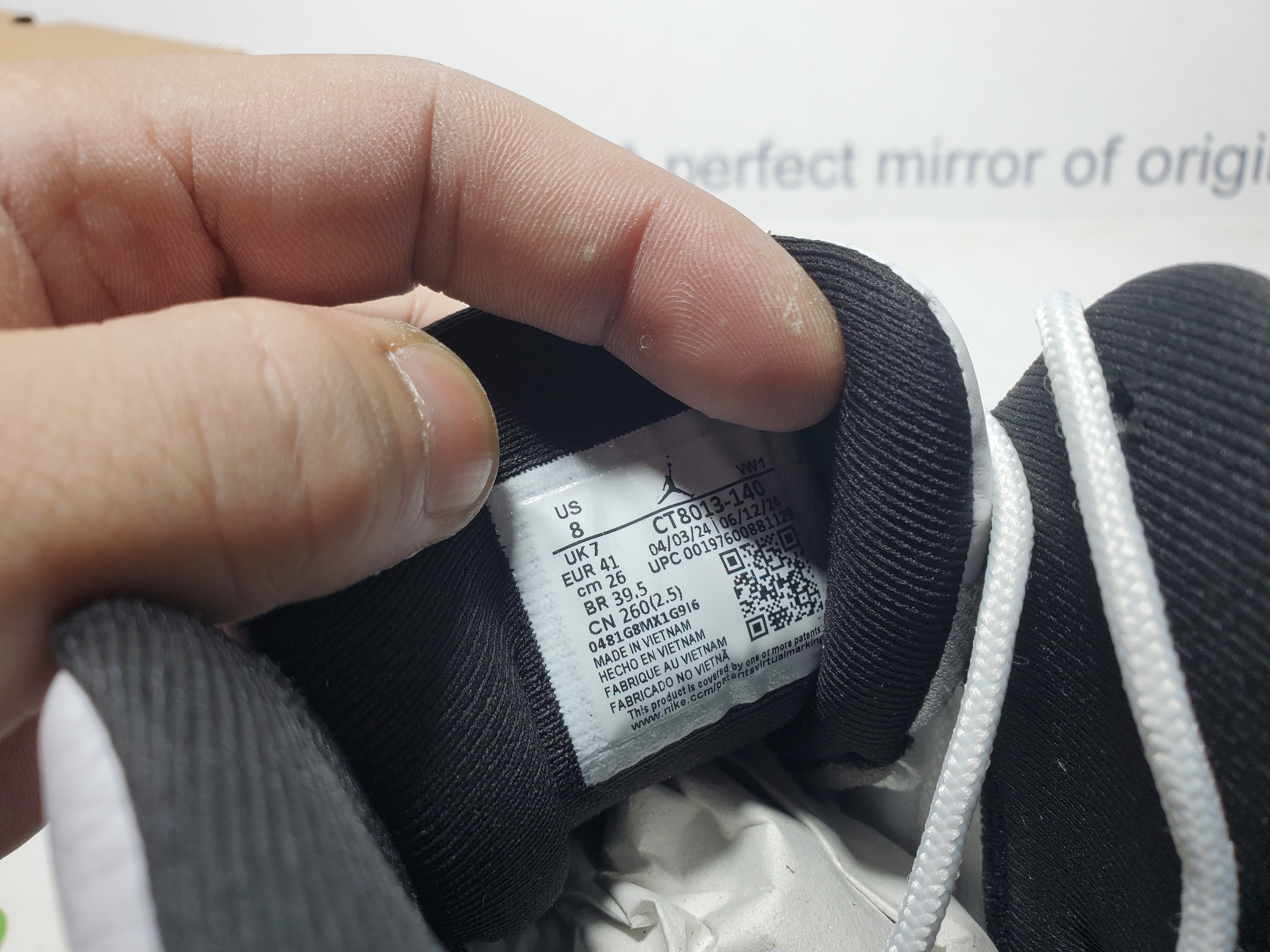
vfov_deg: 53.1
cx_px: 635
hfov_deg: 67.3
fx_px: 954
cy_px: 476
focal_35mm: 26
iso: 50
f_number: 2.4
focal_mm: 4.3
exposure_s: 1/125
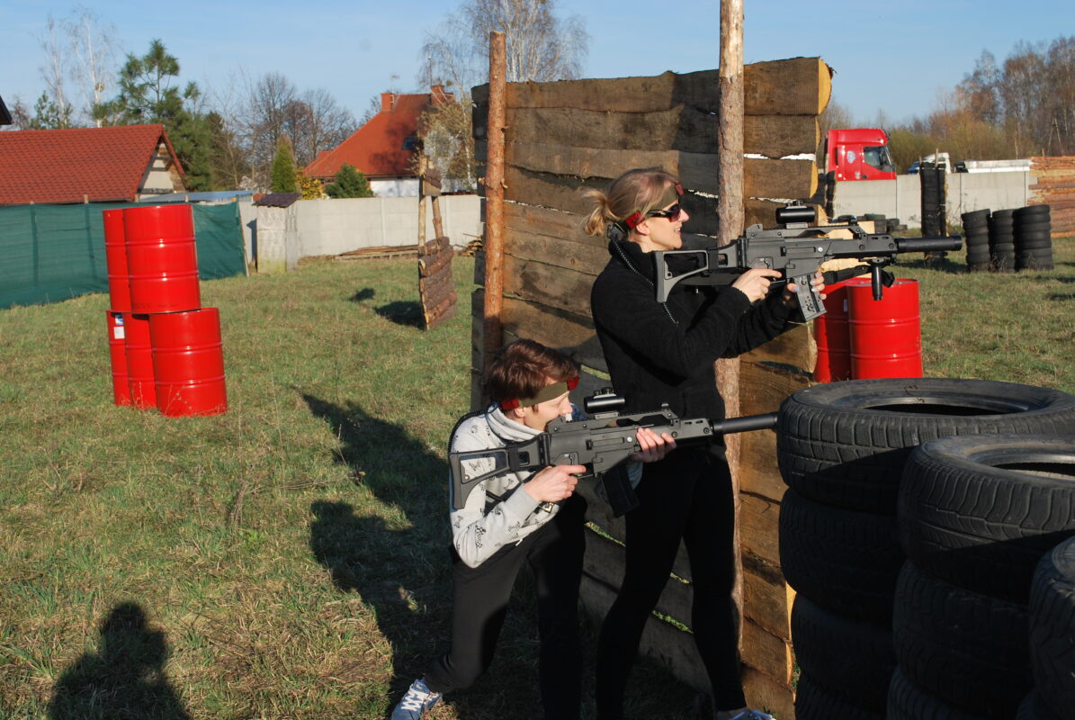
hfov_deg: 41.1
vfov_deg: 28.2
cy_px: 360
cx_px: 538
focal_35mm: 48
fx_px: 1435
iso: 100
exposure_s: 1/160
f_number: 8
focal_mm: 32
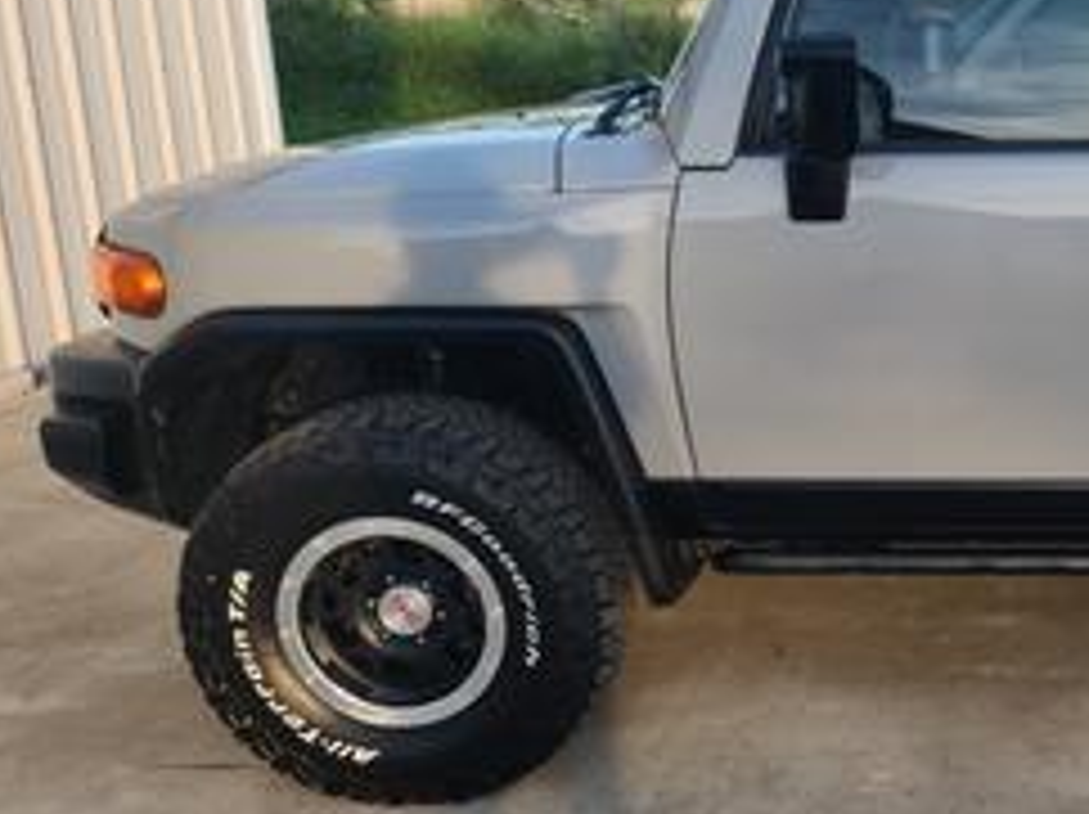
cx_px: 1112
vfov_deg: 30.2
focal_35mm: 48
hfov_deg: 35.5
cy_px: 346
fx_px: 1509
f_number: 1.8
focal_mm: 5.4
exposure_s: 1/321
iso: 20
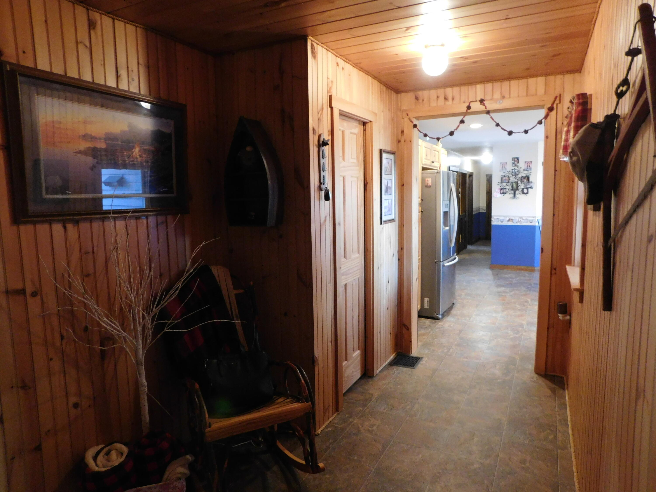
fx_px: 436
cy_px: 246
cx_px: 328
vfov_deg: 58.9
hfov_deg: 73.9
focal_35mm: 23
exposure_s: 1/13
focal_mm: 4
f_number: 3
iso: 400
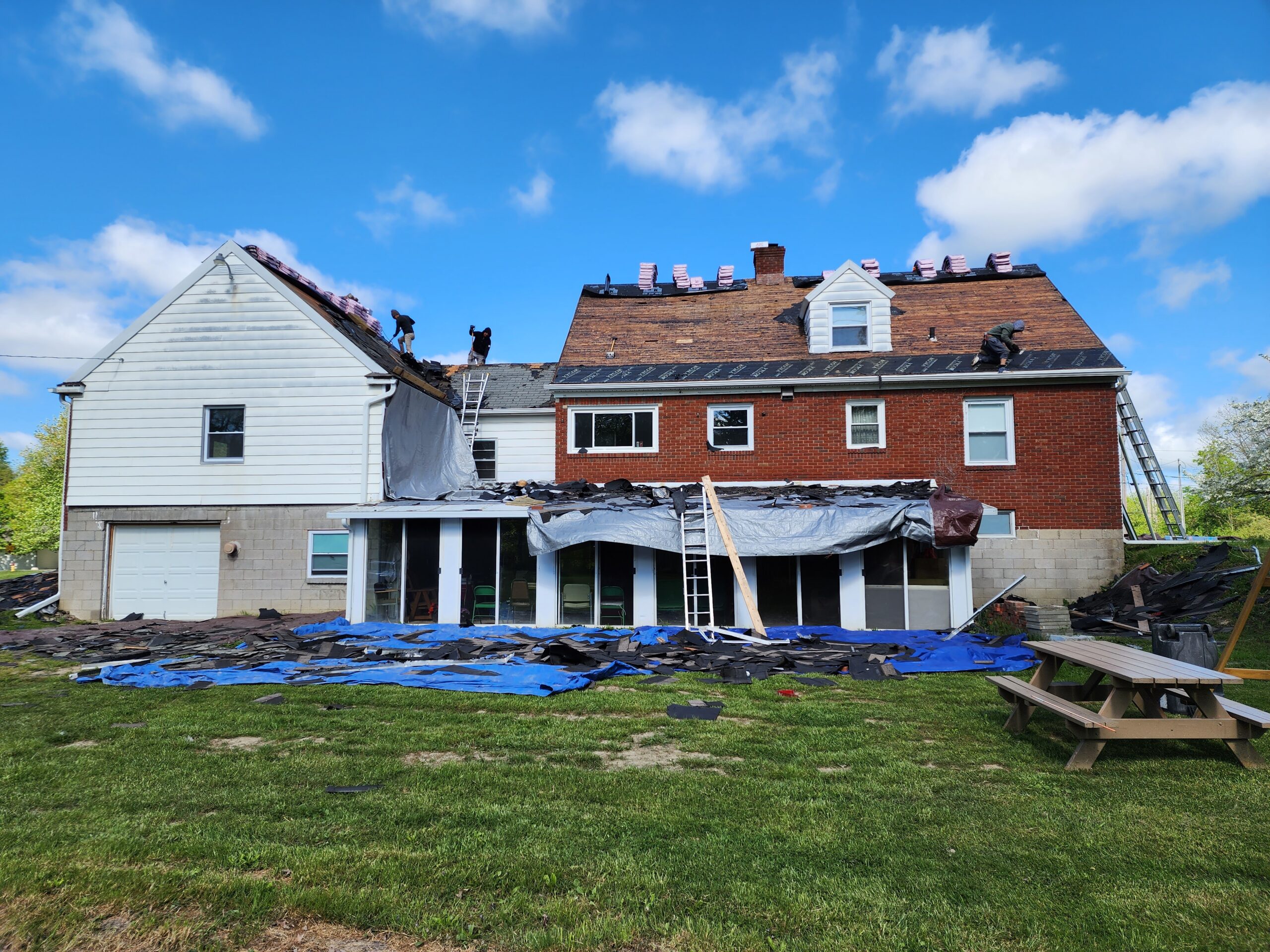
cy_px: 476
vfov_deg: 58.9
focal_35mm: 23
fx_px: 844
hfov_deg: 73.9
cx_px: 635
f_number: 1.8
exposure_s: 1/734
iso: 12
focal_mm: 6.4
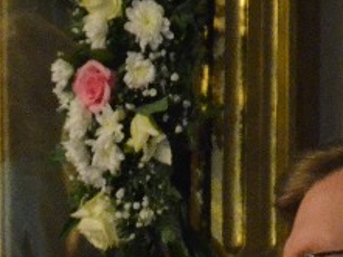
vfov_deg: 2.9
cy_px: 587
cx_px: -165
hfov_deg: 3.8
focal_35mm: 516
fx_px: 5116
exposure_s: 1/30
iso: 4000
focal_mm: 66
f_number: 5.3
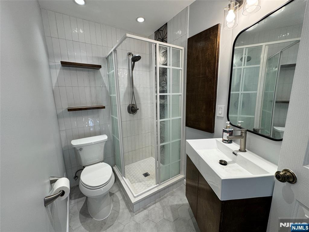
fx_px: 125
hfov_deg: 102.1
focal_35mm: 14
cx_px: 154
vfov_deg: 85.7
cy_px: 116
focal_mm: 2.22
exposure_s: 1/120
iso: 125
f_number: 2.2
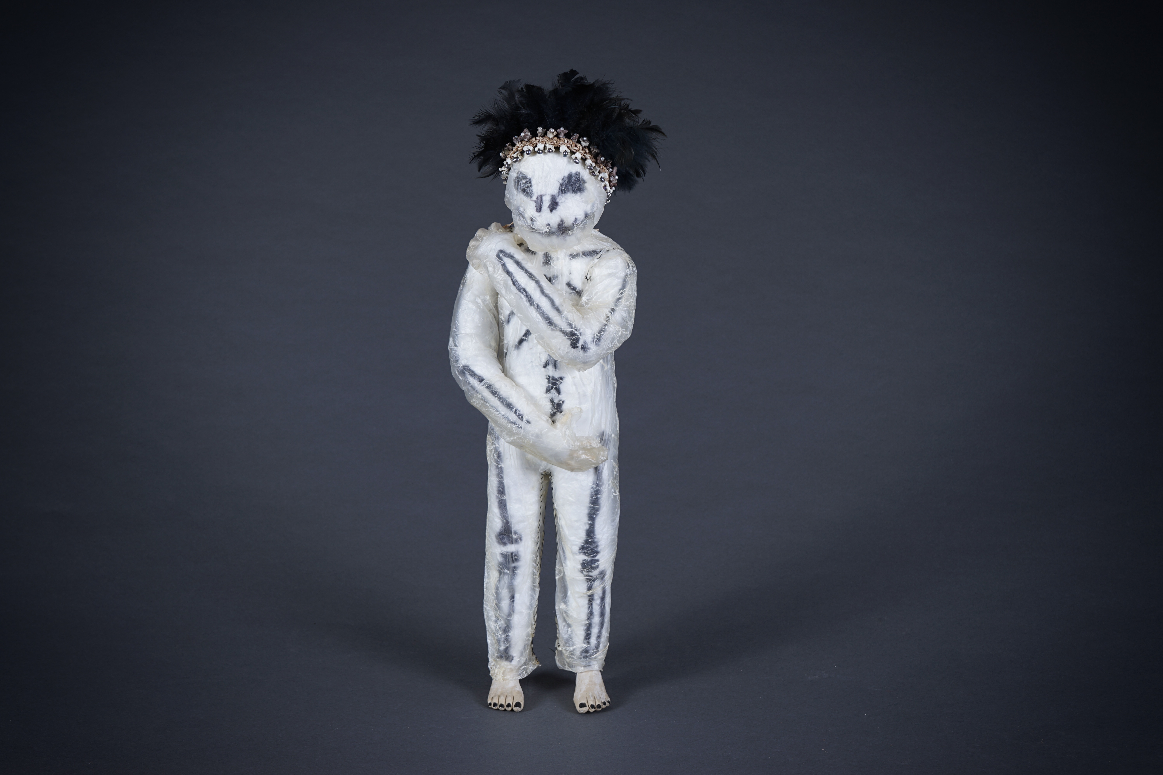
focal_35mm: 38
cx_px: 582
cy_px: 388
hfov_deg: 50.7
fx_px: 1228
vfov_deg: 35.1
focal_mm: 38
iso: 100
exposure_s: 1/160
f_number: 7.1
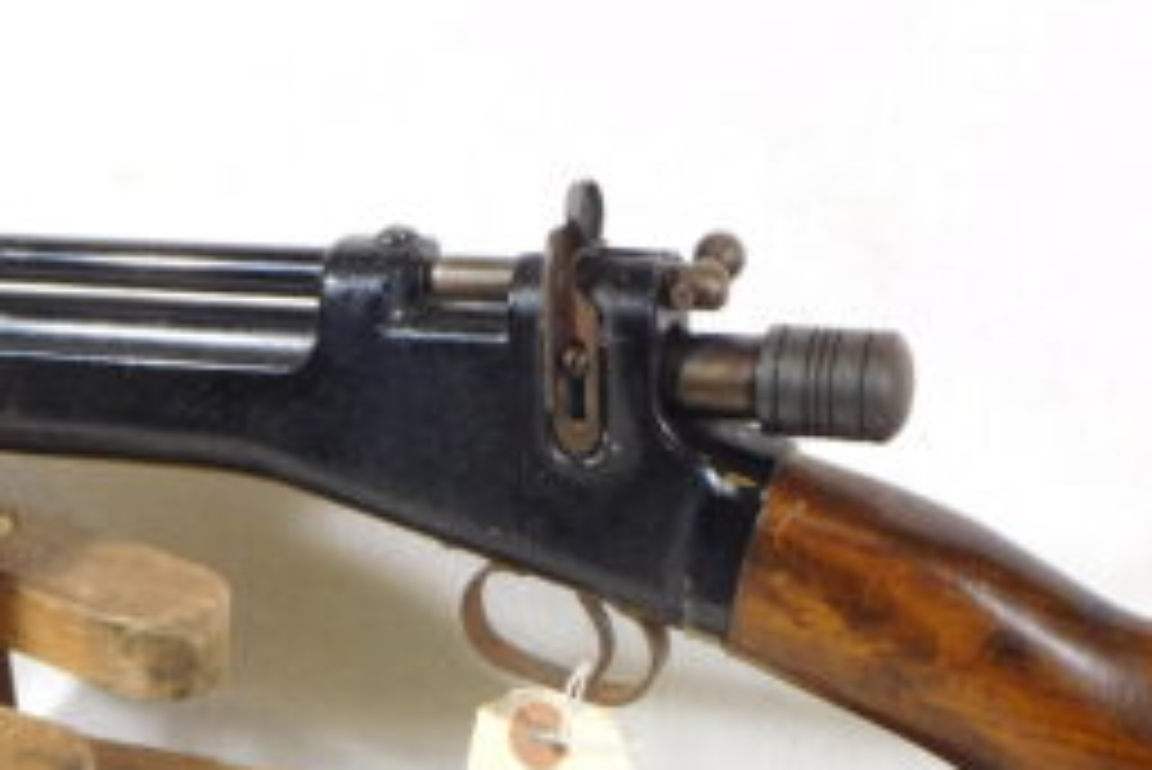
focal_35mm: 61
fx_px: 1953
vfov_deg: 22.2
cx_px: 522
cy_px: 527
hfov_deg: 32.8
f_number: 3.4
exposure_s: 1/30
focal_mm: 4.5
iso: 200
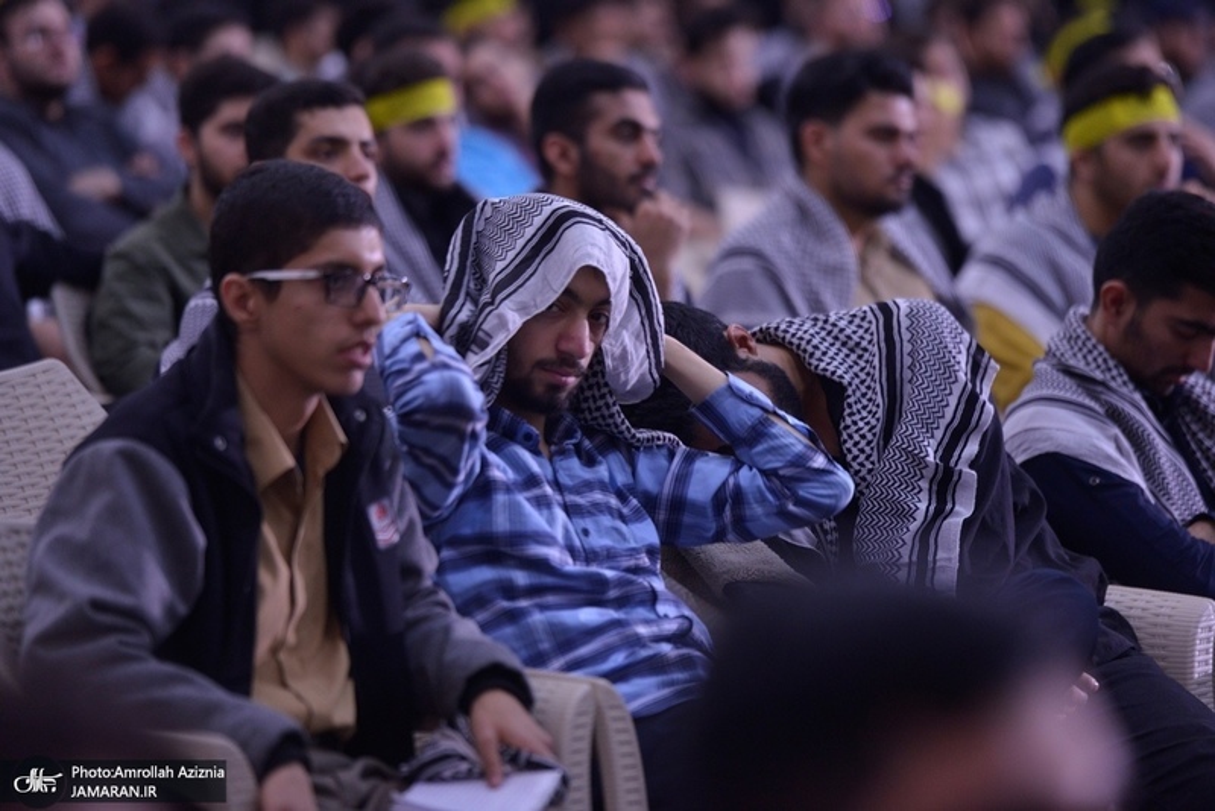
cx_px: 608
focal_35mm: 200
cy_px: 406
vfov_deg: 6.9
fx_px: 6752
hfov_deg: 10.3
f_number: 3.2
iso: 1600
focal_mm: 200
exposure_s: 1/100
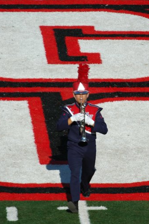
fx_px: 4442
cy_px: 124
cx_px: 80
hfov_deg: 1.9
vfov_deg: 2.9
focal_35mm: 714
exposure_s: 1/1600
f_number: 5.6
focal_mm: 400
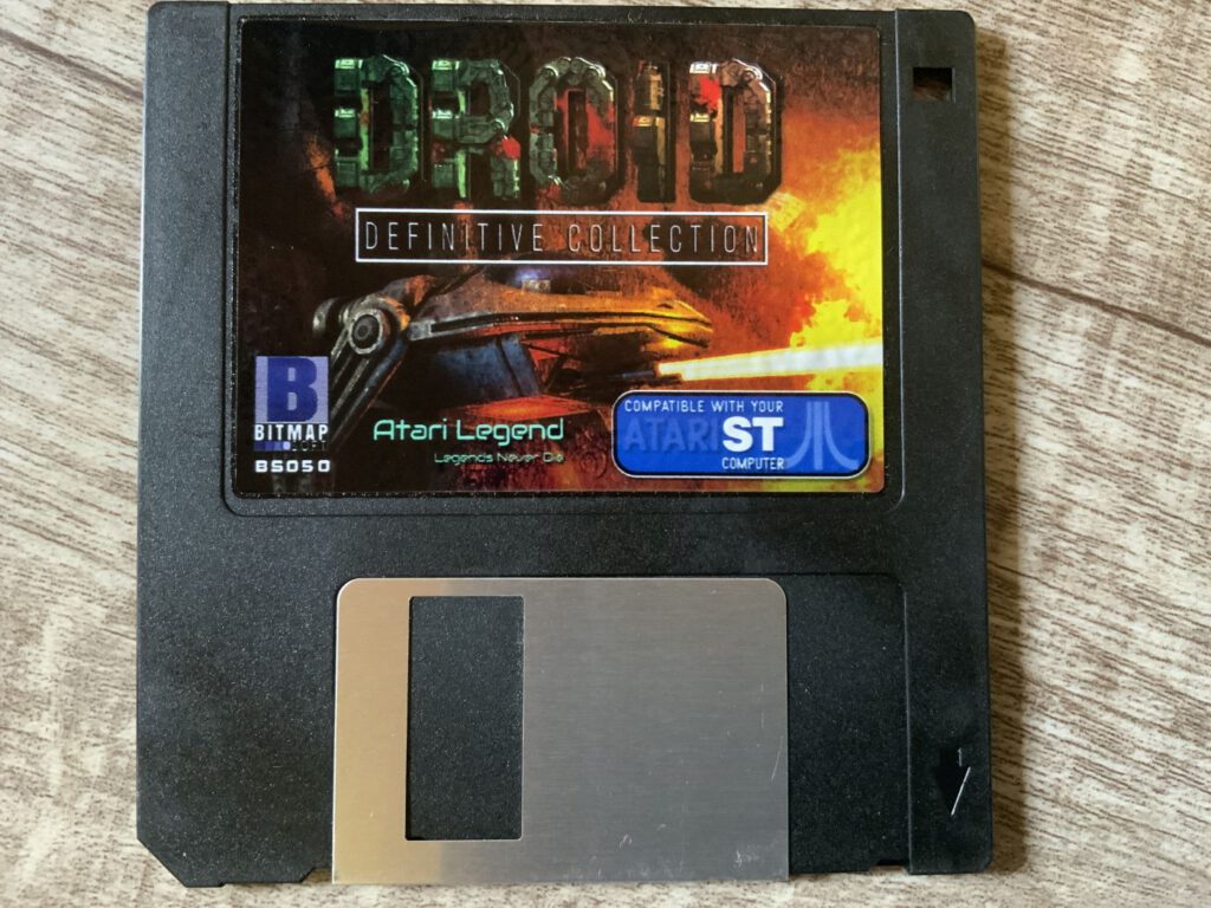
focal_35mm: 29
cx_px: 606
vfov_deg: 48.2
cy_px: 454
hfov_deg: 61.7
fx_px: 1015
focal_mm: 3
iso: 320
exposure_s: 1/40
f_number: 1.8
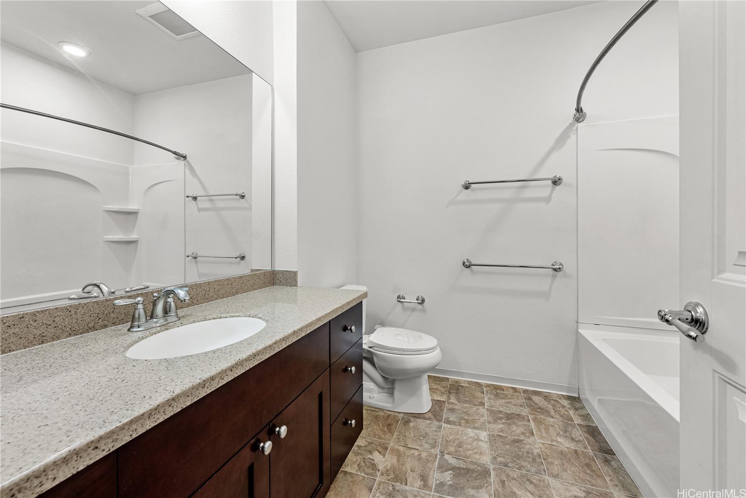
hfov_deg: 104.2
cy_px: 249
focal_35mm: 14
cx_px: 373
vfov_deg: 81.3
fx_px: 290
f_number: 8
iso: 400
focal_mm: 14
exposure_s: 1/3
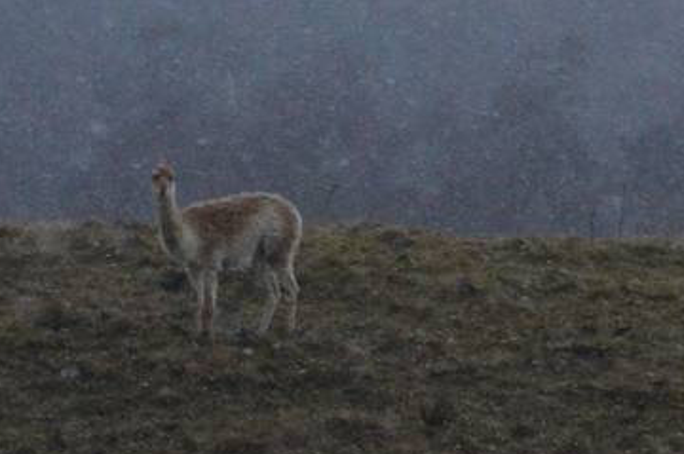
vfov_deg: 2.2
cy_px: -63
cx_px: 1307
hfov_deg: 3.3
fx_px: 11631
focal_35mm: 613
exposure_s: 1/800
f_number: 14
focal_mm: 92
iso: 2500
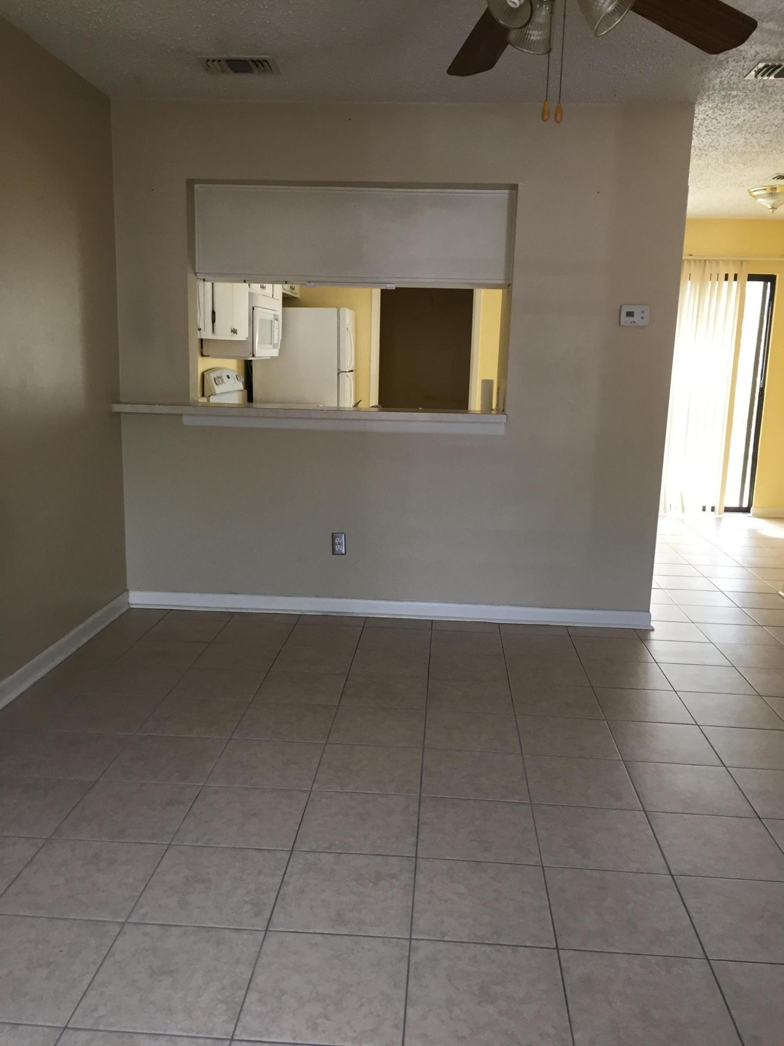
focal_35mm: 29
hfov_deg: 48.2
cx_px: 392
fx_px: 876
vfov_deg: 61.7
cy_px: 523
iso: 32
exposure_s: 1/30
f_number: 2.2
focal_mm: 4.15
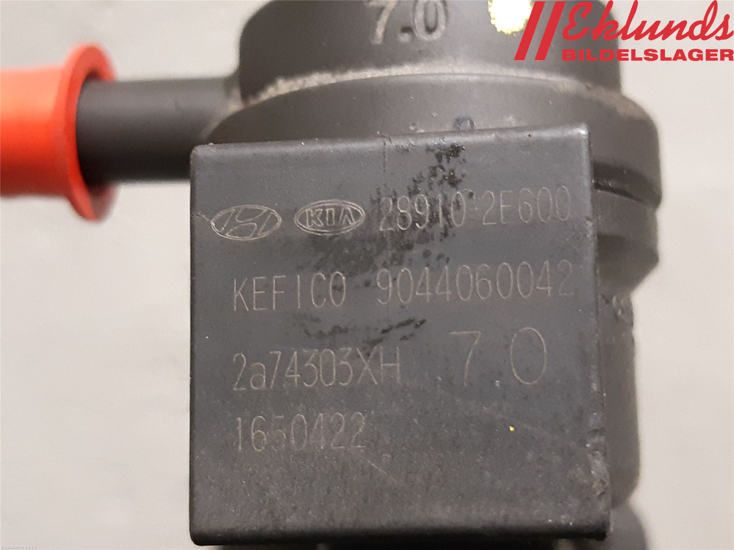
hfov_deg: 67.3
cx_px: 367
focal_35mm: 26
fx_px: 551
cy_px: 275
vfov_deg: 53.1
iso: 320
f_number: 1.7
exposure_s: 1/25
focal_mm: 3.93
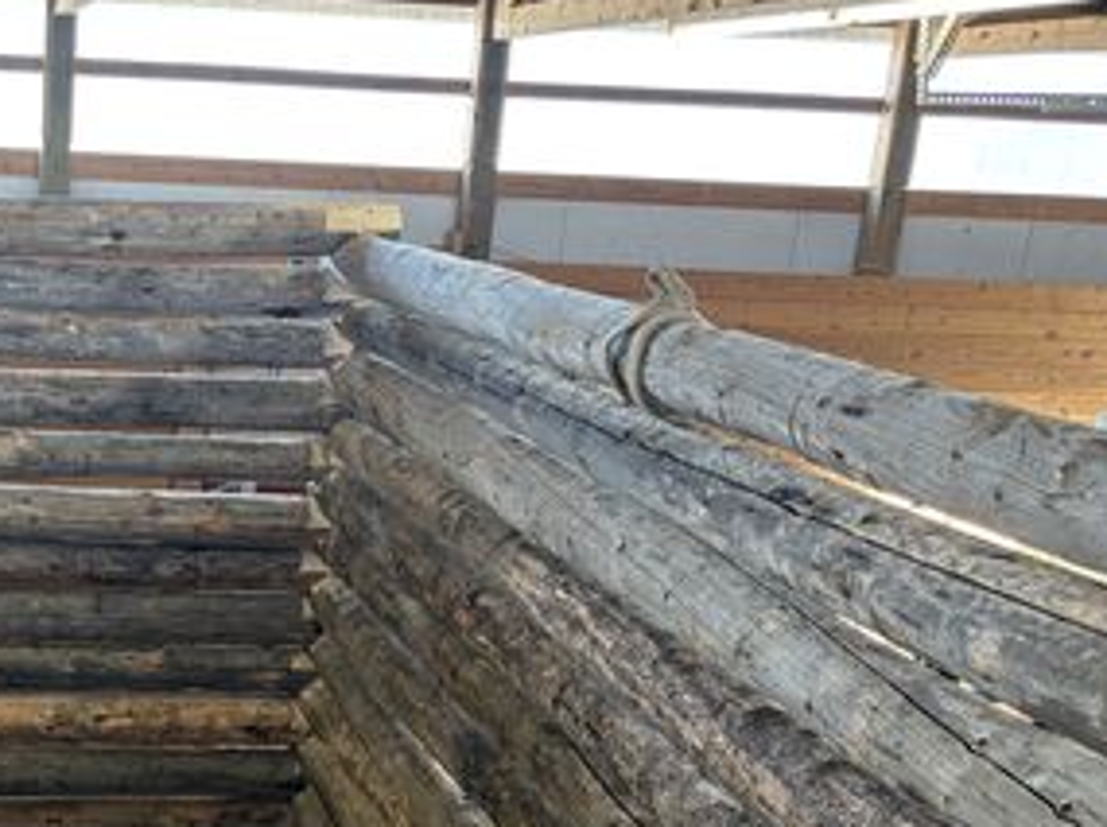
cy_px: 648
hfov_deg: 31.9
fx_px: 1821
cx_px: 72
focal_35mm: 57
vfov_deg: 25.2
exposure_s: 1/73
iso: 125
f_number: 1.6
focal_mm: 5.96
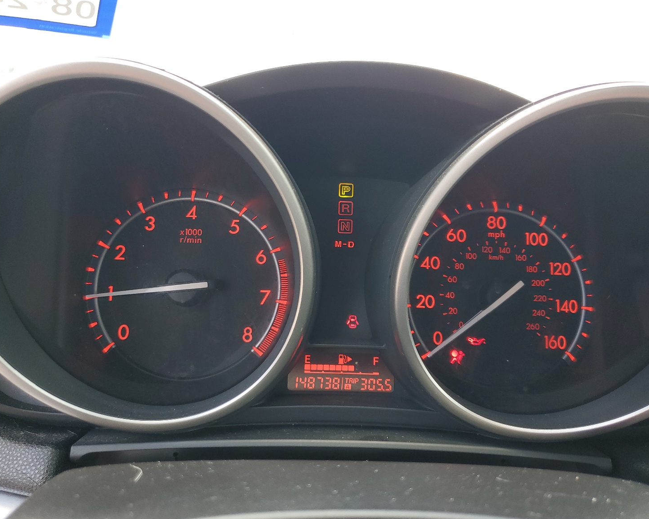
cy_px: 255
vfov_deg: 51.5
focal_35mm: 28
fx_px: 538
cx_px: 338
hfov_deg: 62.2
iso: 54
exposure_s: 1/120
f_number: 1.5
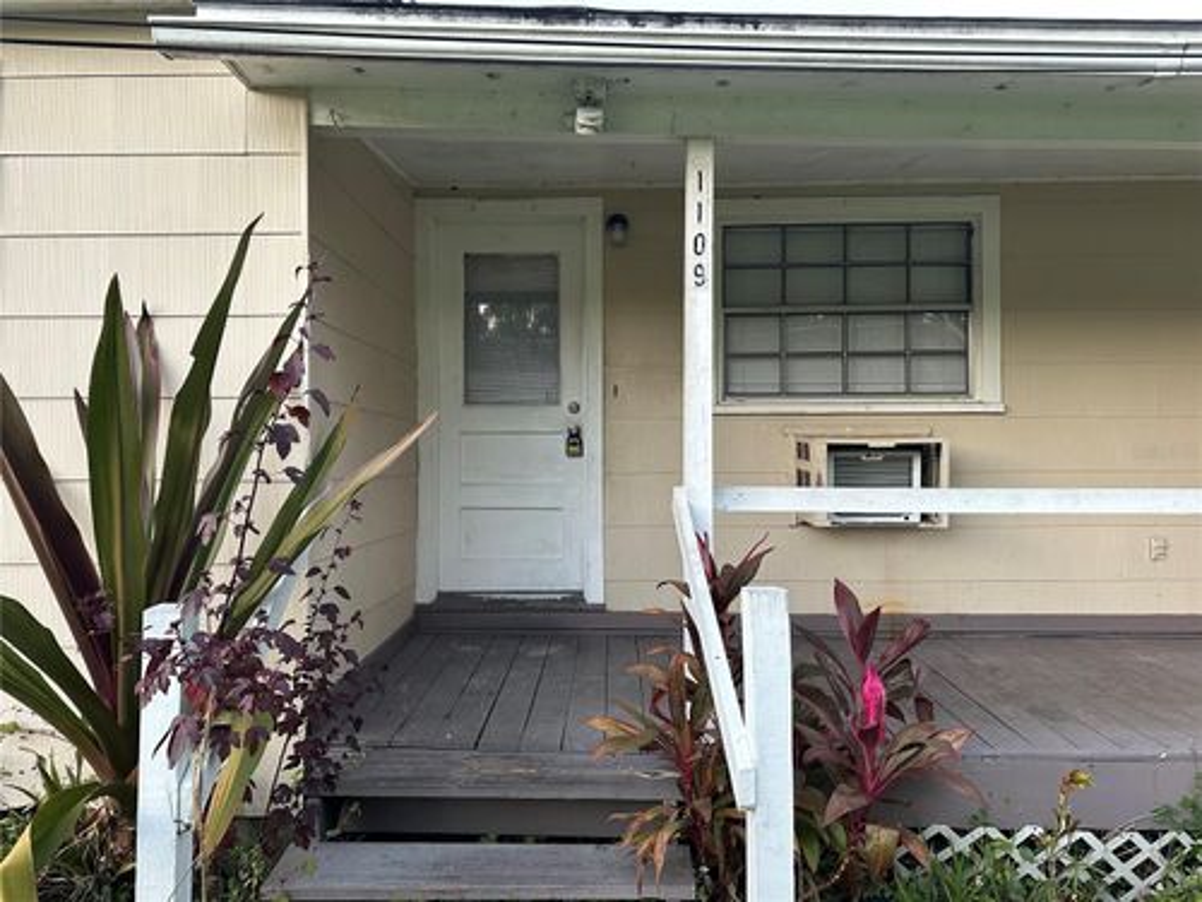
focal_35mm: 24
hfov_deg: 71.6
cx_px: 601
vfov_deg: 56.8
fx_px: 833
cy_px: 451
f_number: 1.78
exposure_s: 1/121
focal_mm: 6.86
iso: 200
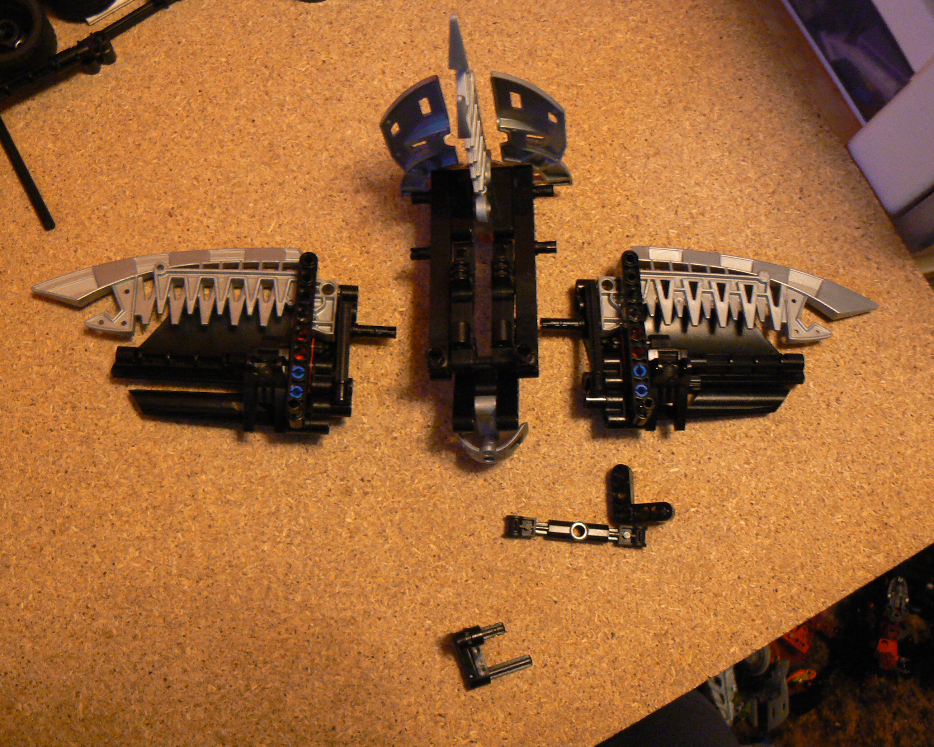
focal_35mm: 38
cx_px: 470
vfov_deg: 39.2
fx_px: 1050
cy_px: 376
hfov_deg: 47.9
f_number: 2.8
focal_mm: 6
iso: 200
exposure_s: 1/15
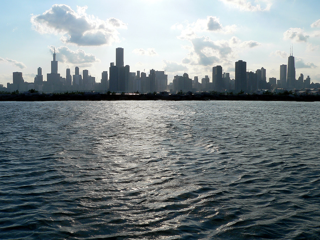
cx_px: 160
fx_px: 333
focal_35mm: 36
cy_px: 120
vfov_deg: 39.7
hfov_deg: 51.4
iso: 80
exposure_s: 1/1000
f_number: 5.6
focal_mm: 6
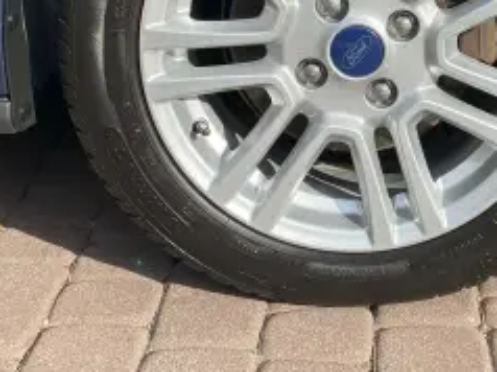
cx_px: 388
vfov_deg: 20.1
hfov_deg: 27.3
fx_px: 1004
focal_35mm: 70
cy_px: -27
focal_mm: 4.25
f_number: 1.8
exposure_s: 1/2315
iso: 32
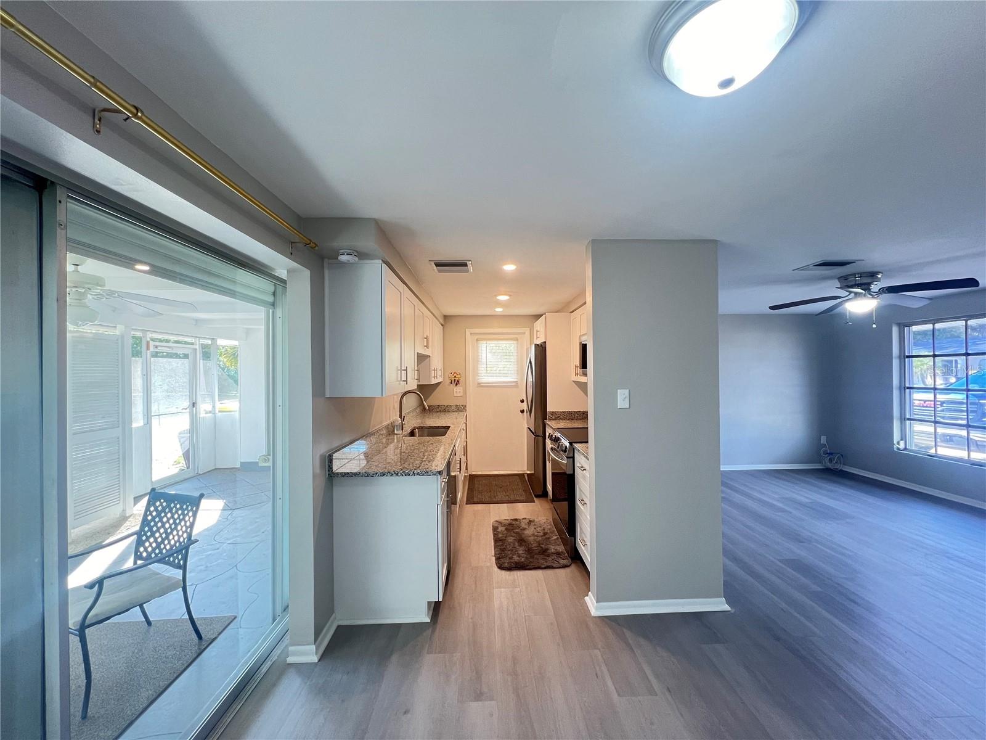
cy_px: 370
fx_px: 370
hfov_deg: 106.2
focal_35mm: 13
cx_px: 493
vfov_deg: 89.9
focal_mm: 1.57
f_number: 1.8
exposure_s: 1/60
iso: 200
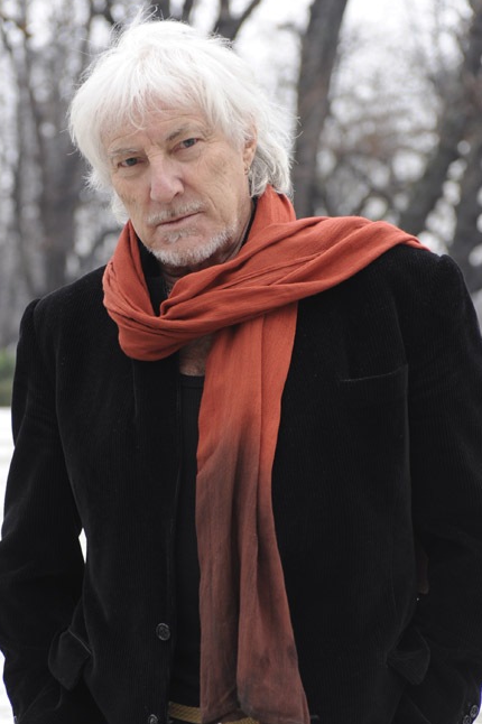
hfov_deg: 14.5
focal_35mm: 94
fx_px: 1890
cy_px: 410
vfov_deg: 21.7
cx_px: 186
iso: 400
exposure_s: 1/80
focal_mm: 62
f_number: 4.5
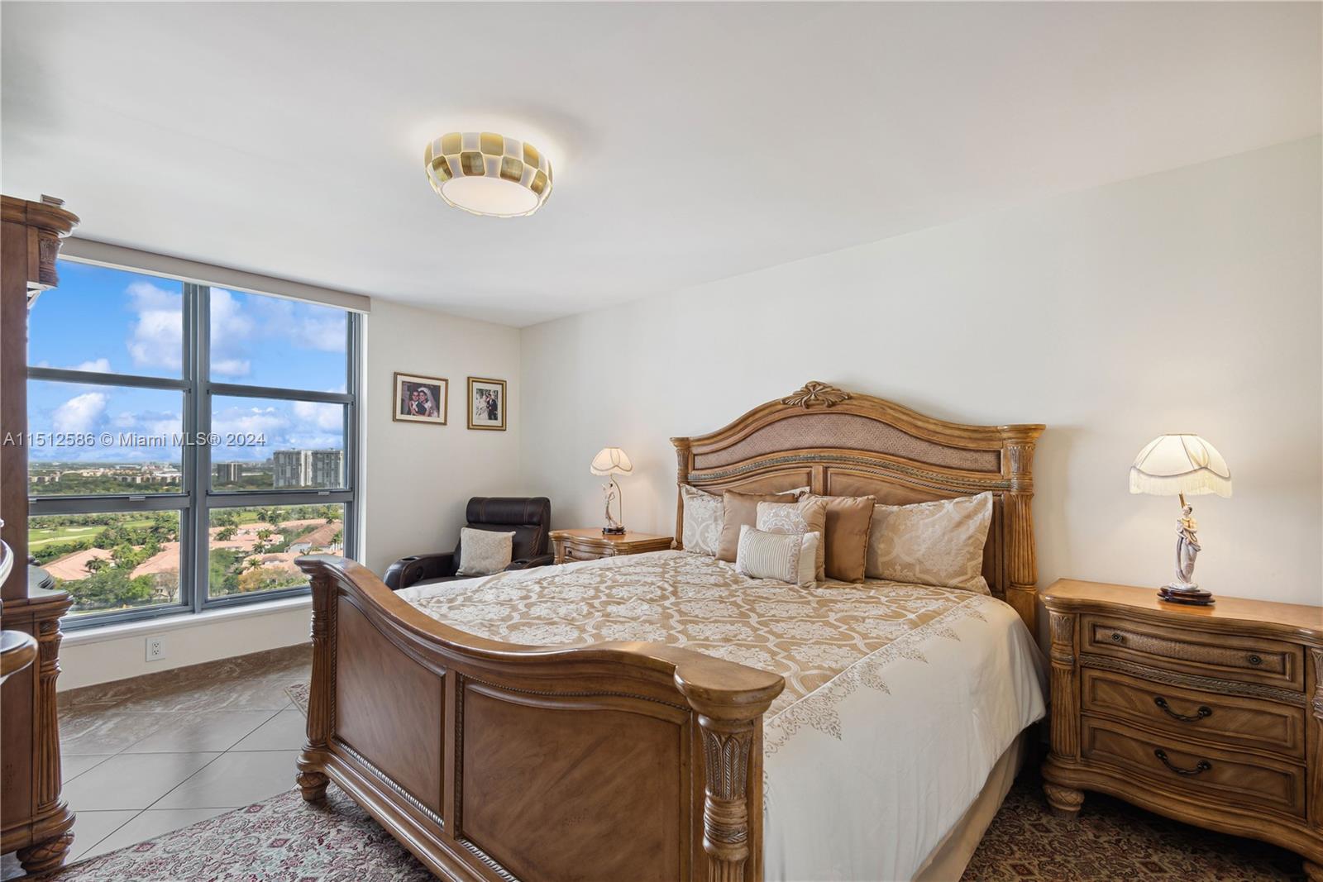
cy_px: 441
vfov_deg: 73.8
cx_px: 662
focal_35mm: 16
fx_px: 588
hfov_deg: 96.7
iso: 250
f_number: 8
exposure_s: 1/20
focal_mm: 16
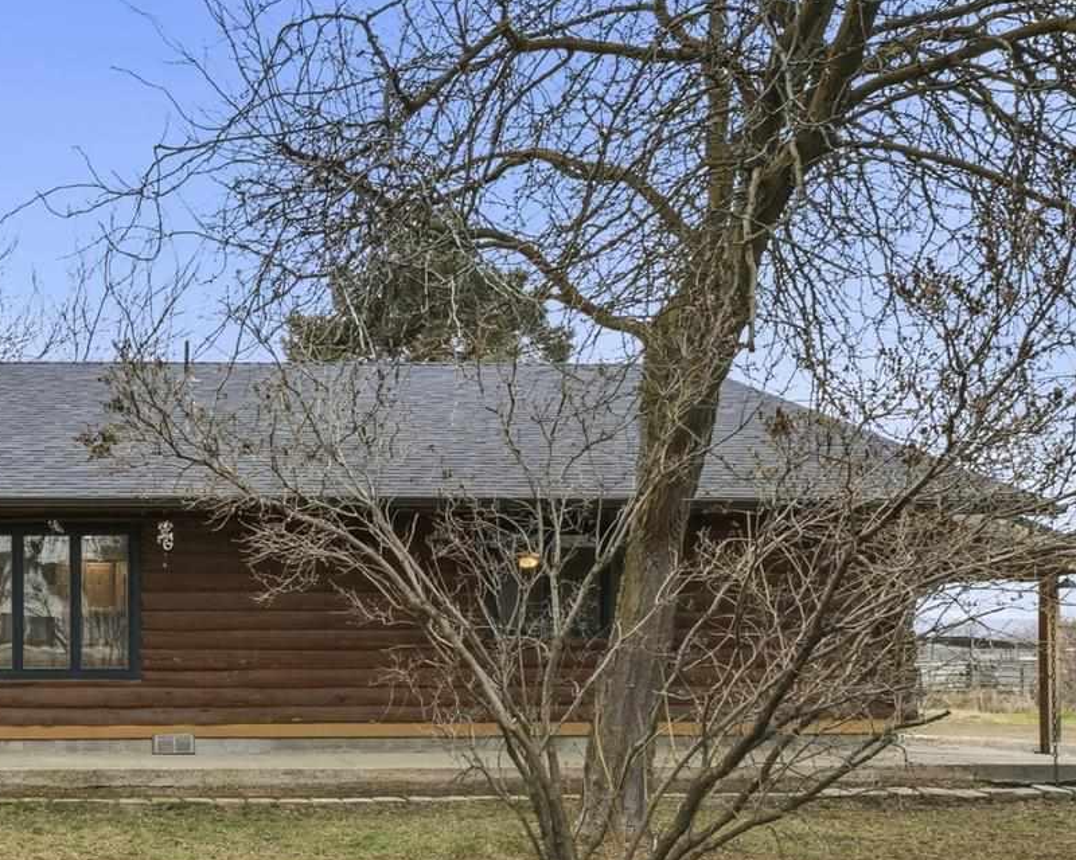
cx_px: -61
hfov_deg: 36.6
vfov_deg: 33.4
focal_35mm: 44
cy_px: 661
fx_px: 1401
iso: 400
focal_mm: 15
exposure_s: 1/250
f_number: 11
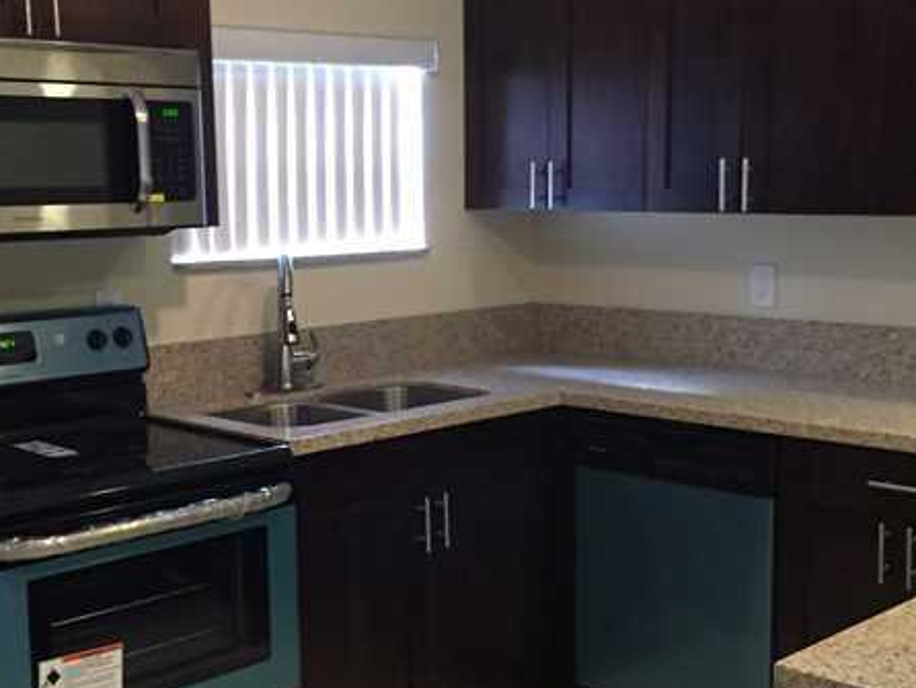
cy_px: 378
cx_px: 409
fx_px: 1377
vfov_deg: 28.0
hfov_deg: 36.8
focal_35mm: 52
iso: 320
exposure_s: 1/15
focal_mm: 4.15
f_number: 2.2
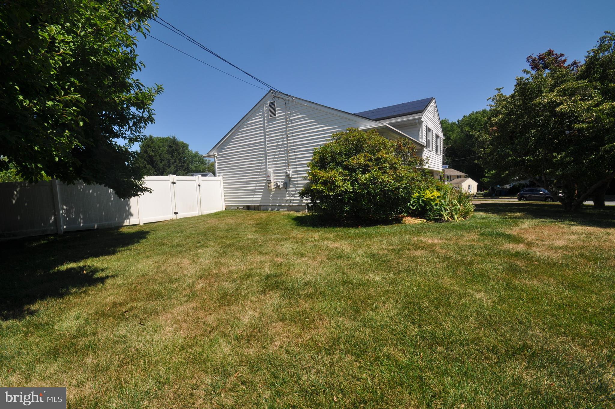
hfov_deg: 100.5
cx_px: 308
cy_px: 204
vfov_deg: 77.2
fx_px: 256
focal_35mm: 15
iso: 200
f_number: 16
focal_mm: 10
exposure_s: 1/200
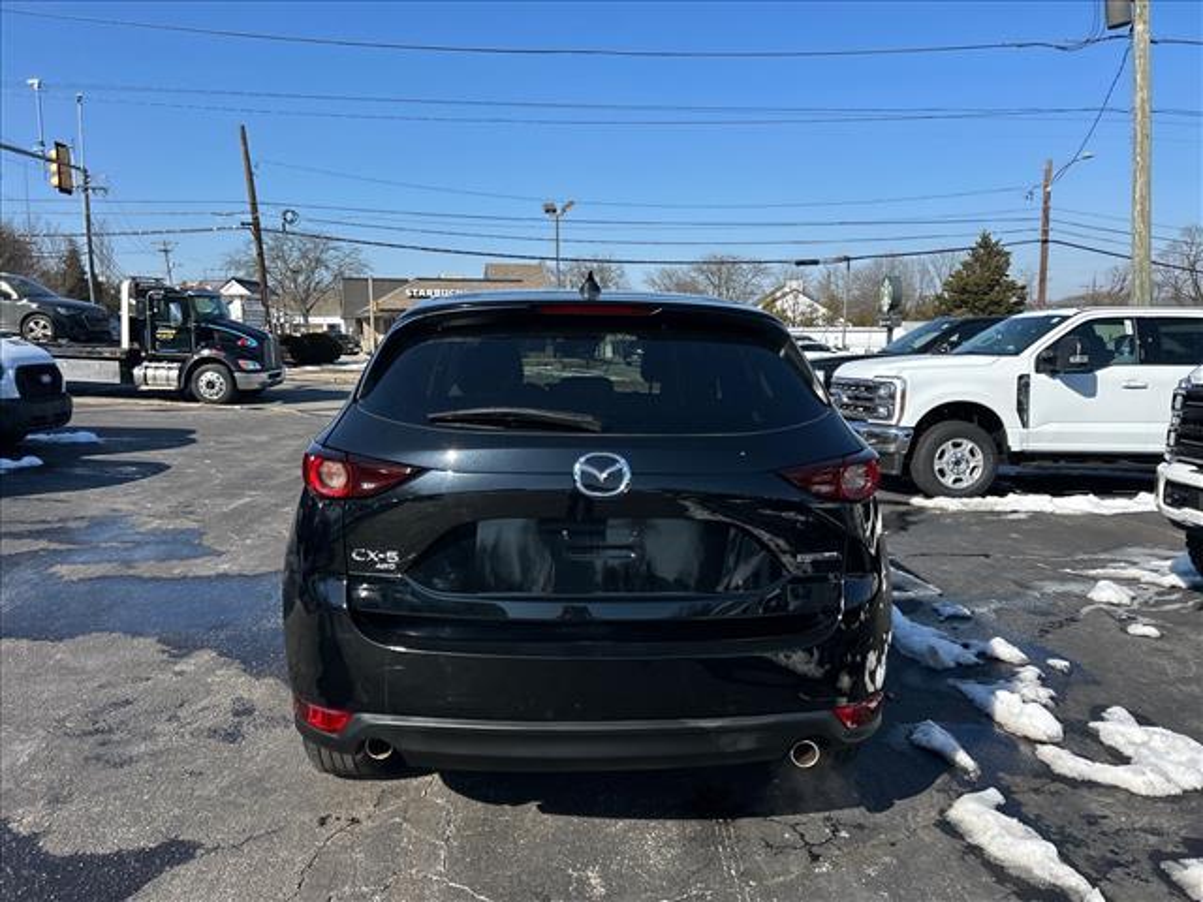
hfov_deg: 67.3
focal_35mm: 26
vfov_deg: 53.1
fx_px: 904
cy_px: 451
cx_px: 602
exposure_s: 1/6211
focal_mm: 5.7
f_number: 1.5
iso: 50
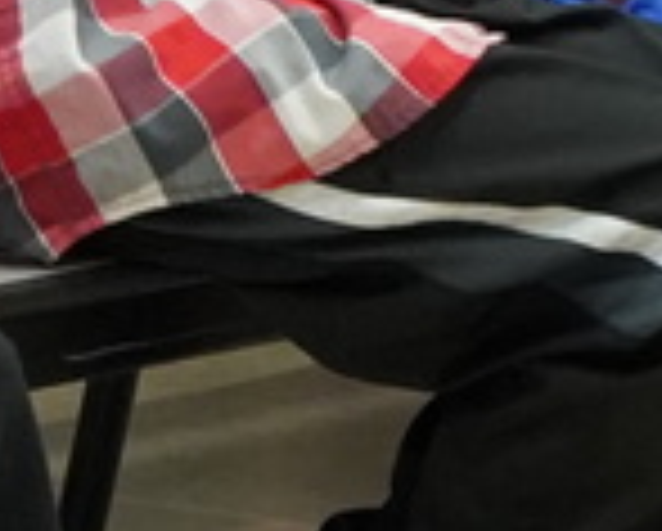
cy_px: -902
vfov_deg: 2.1
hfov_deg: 2.7
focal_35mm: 726
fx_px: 14243
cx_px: 779
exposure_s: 1/160
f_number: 5
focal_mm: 74
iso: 4000
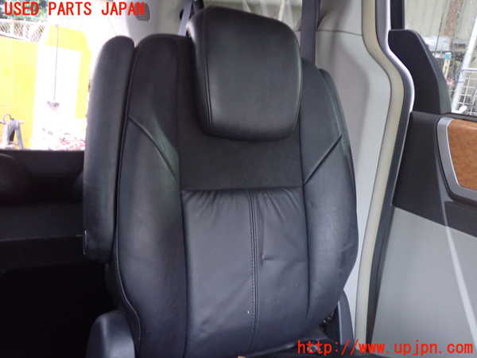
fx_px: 413
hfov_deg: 60.0
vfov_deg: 46.8
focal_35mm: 30
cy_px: 179
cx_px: 238
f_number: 2.3
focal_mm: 5.4
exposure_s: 1/15
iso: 800
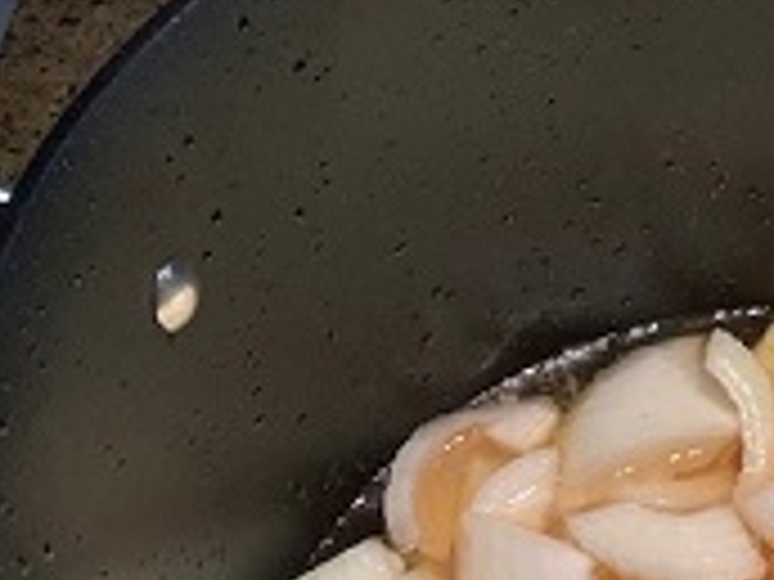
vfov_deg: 19.7
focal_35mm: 72
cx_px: 810
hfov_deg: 25.4
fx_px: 1610
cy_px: 616
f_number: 2.4
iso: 80
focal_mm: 3.3
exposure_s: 1/60
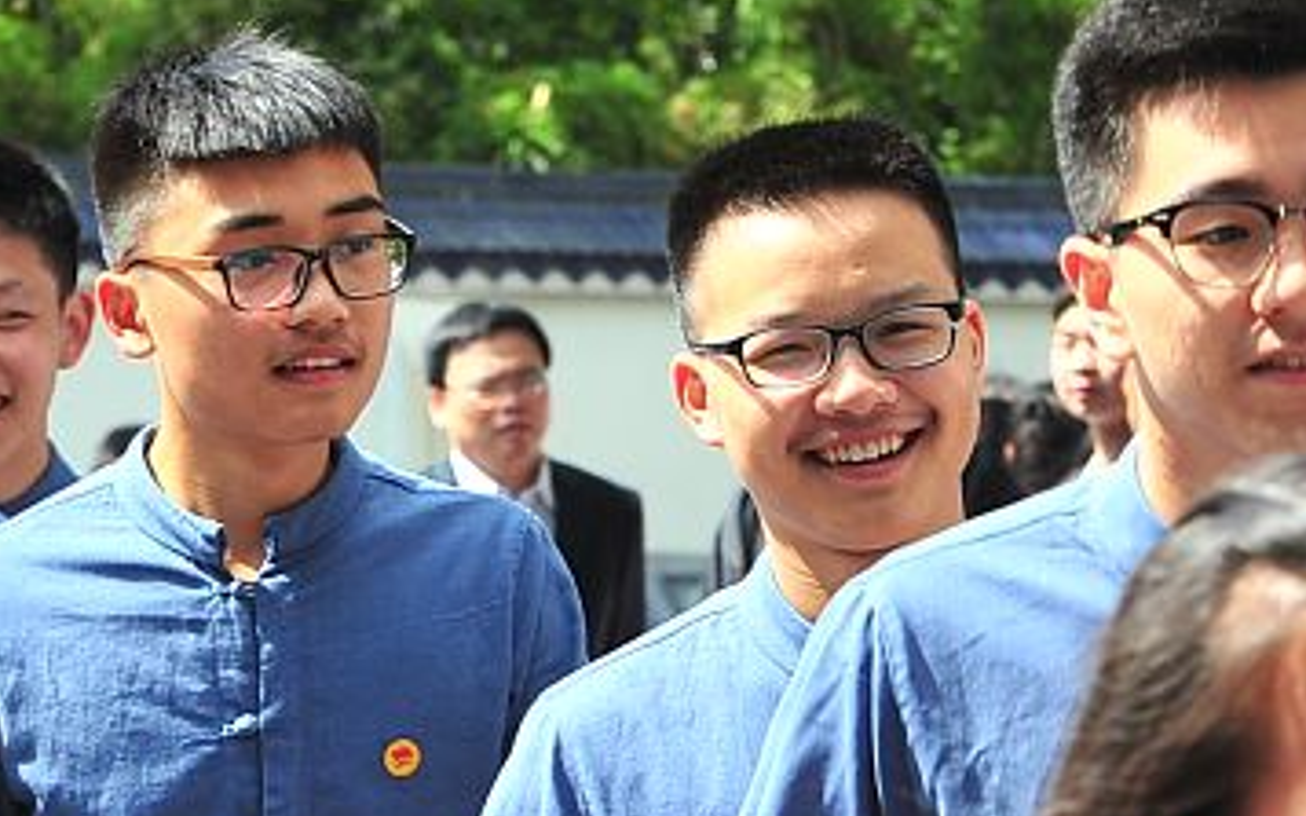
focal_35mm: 377
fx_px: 13416
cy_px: 628
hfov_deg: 5.6
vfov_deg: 3.5
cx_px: 519
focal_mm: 110
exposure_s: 1/320
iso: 400
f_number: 9
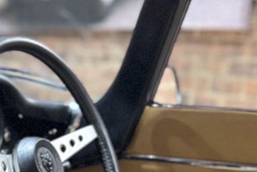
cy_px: 216
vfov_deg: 10.8
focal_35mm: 124
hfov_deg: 14.8
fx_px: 886
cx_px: -178
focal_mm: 6.76
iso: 640
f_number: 1.78
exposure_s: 1/33
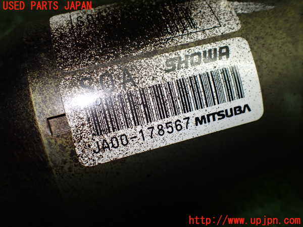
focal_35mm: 30
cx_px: 152
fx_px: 263
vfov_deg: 46.8
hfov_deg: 60.0
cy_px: 114
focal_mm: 5.4
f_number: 2.3
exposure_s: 1/125
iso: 250
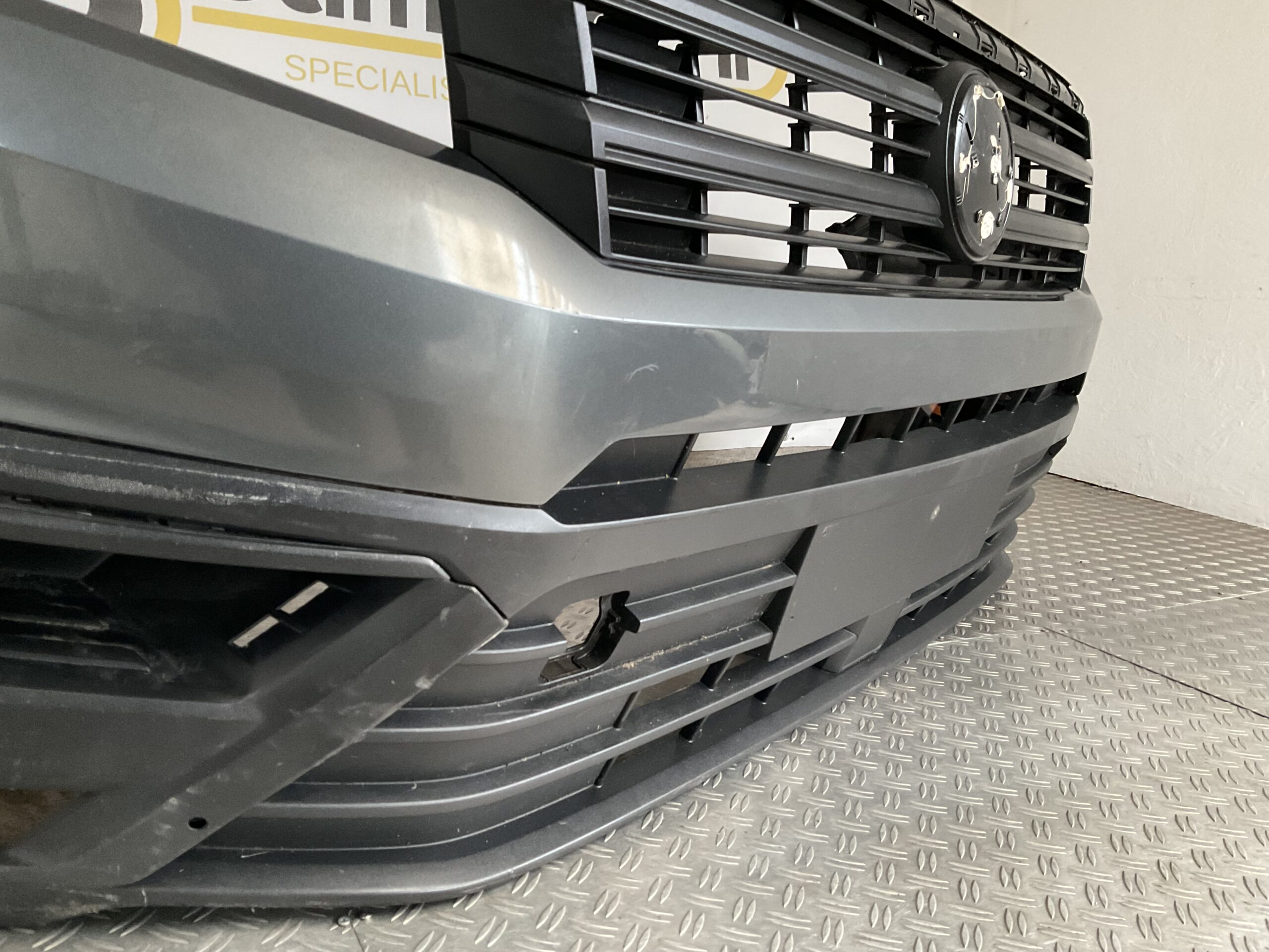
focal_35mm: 29
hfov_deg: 61.7
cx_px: 634
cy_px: 476
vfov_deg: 48.2
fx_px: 1063
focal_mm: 3
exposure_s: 1/30
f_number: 1.8
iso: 320
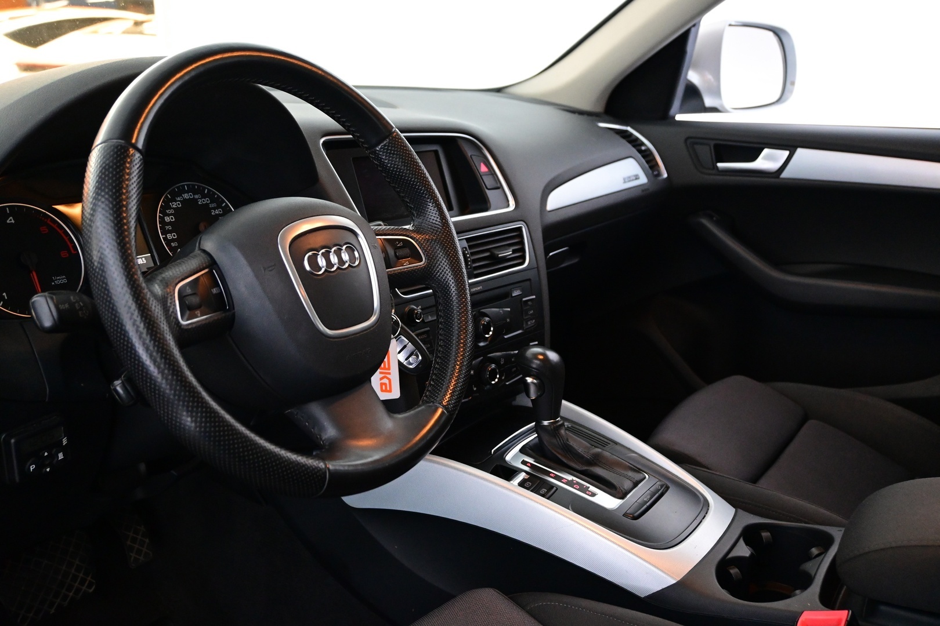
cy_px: 313
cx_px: 470
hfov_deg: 57.2
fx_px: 862
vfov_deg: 40.0
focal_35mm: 33
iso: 3200
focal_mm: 22
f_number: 4
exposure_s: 1/40
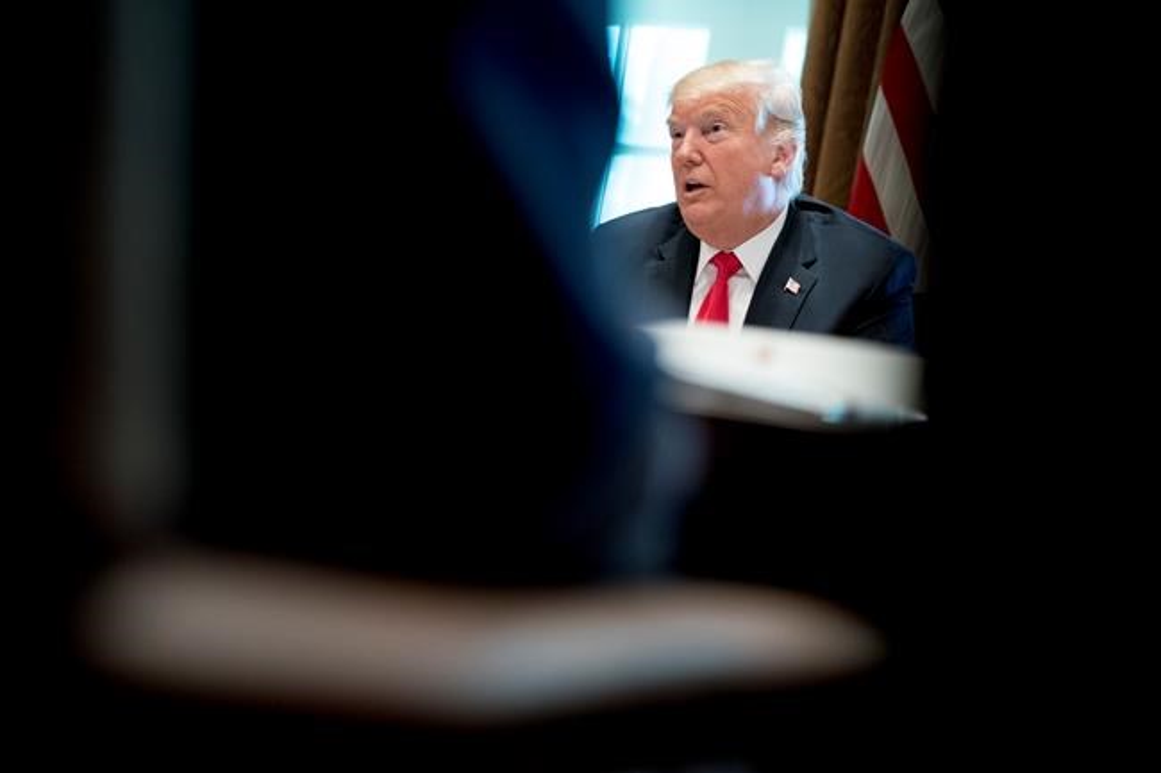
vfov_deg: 19.4
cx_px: 580
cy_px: 386
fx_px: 2257
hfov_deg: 28.9
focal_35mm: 70
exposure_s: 1/250
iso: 4000
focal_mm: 70
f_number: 2.8
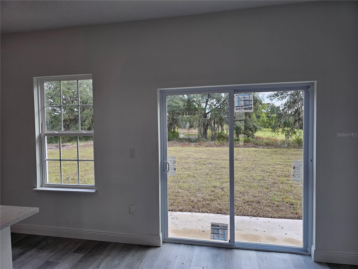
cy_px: 134
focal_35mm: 23
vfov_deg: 58.9
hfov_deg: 73.9
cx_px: 179
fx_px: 238
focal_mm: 6.3
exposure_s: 1/120
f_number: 1.7
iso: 20
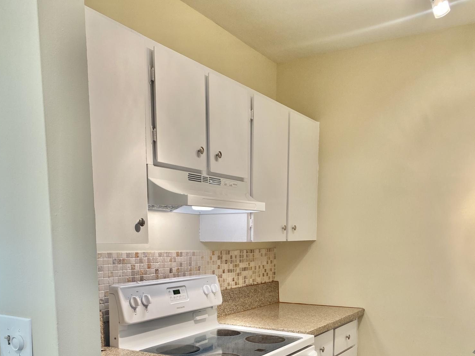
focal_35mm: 35
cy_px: 313
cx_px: 236
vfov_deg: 38.2
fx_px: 480
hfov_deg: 52.6
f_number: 1.8
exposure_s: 1/60
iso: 64
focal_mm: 4.25
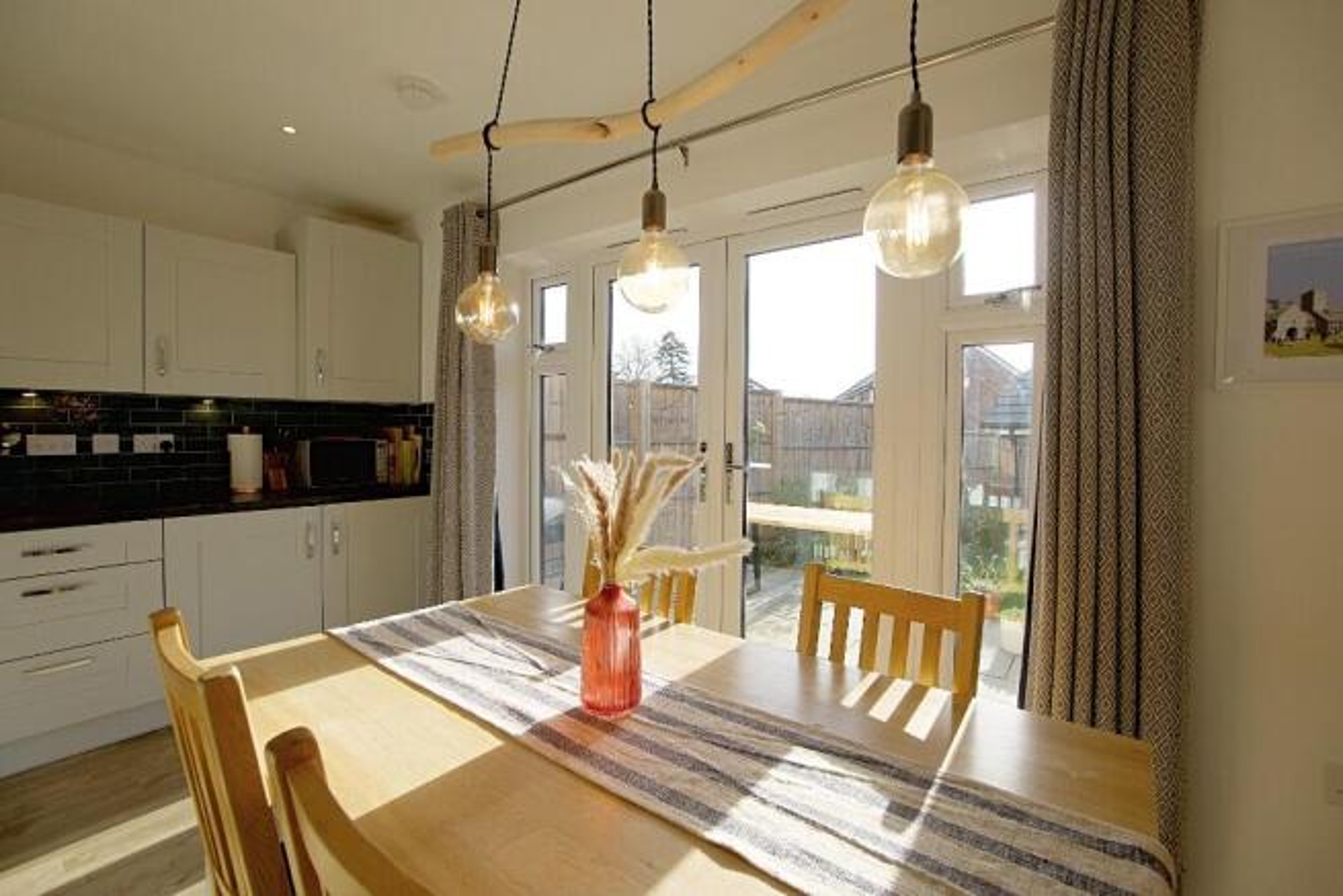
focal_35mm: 15
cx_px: 672
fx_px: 560
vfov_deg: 77.4
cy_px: 448
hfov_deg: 100.4
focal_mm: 10
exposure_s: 1/250
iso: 100
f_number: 5.6
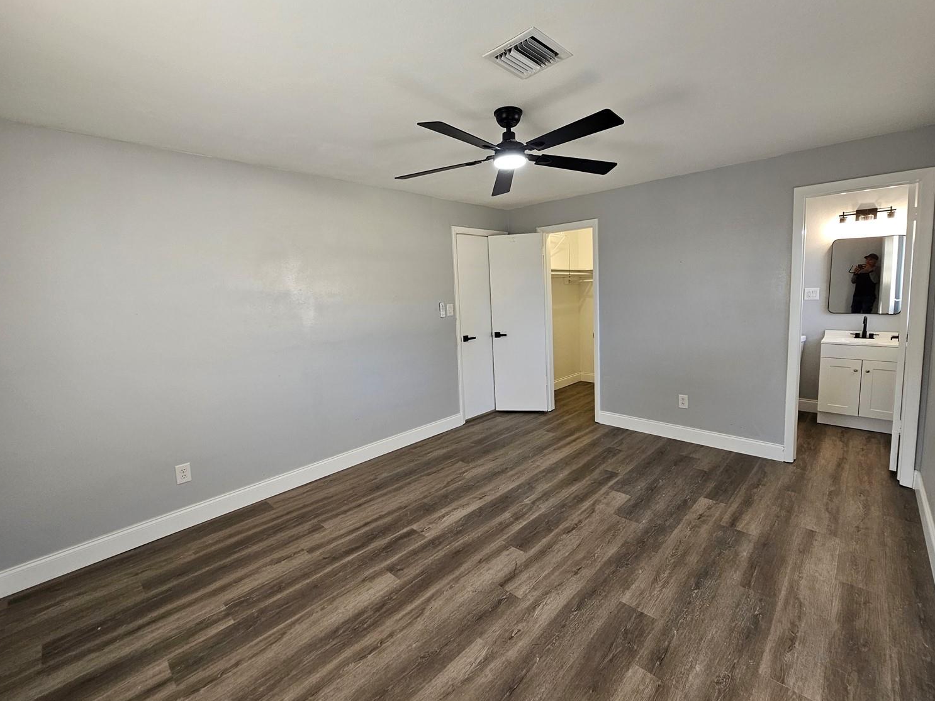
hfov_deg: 102.0
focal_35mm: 14
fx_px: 378
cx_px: 494
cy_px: 340
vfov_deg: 85.6
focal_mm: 2.2
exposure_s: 1/60
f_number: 2.2
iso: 125
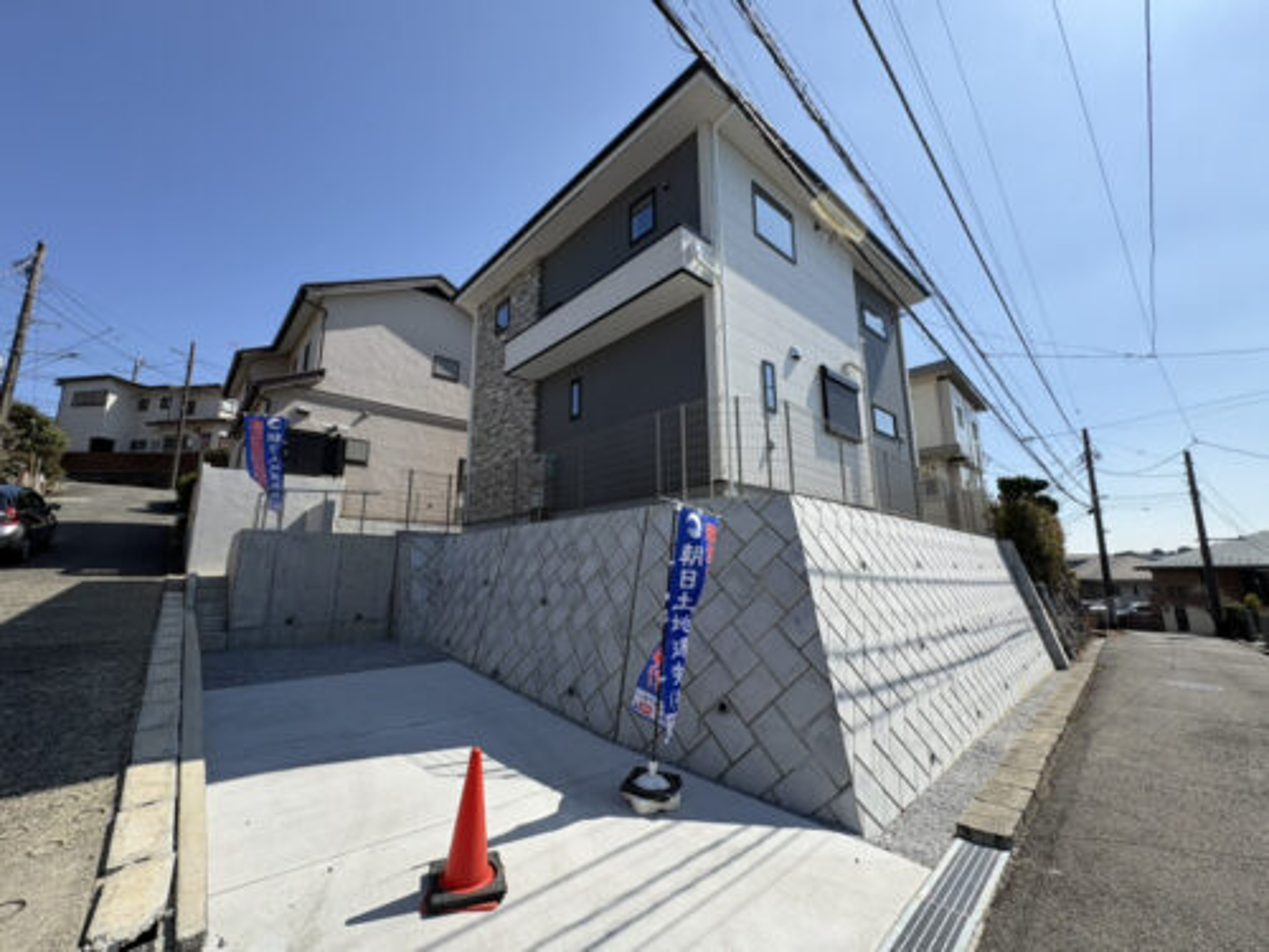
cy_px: 476
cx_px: 634
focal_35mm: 14
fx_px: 513
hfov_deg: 102.1
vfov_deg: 85.7
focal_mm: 2.22
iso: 40
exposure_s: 1/1506
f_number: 2.2
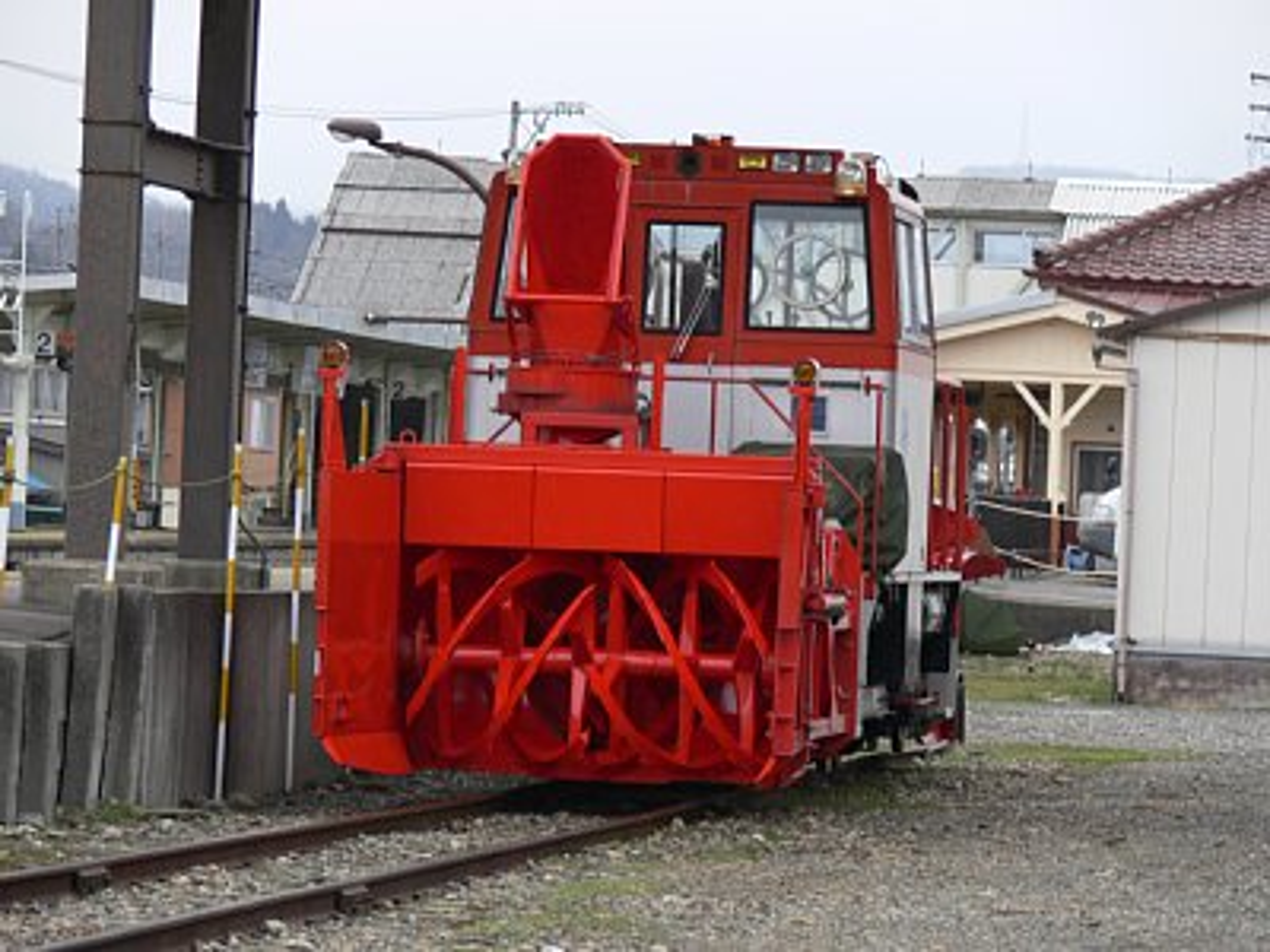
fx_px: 7741
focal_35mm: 211
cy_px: 476
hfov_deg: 9.4
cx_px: 635
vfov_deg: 7.0
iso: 80
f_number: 4
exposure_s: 1/100
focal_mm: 44.6
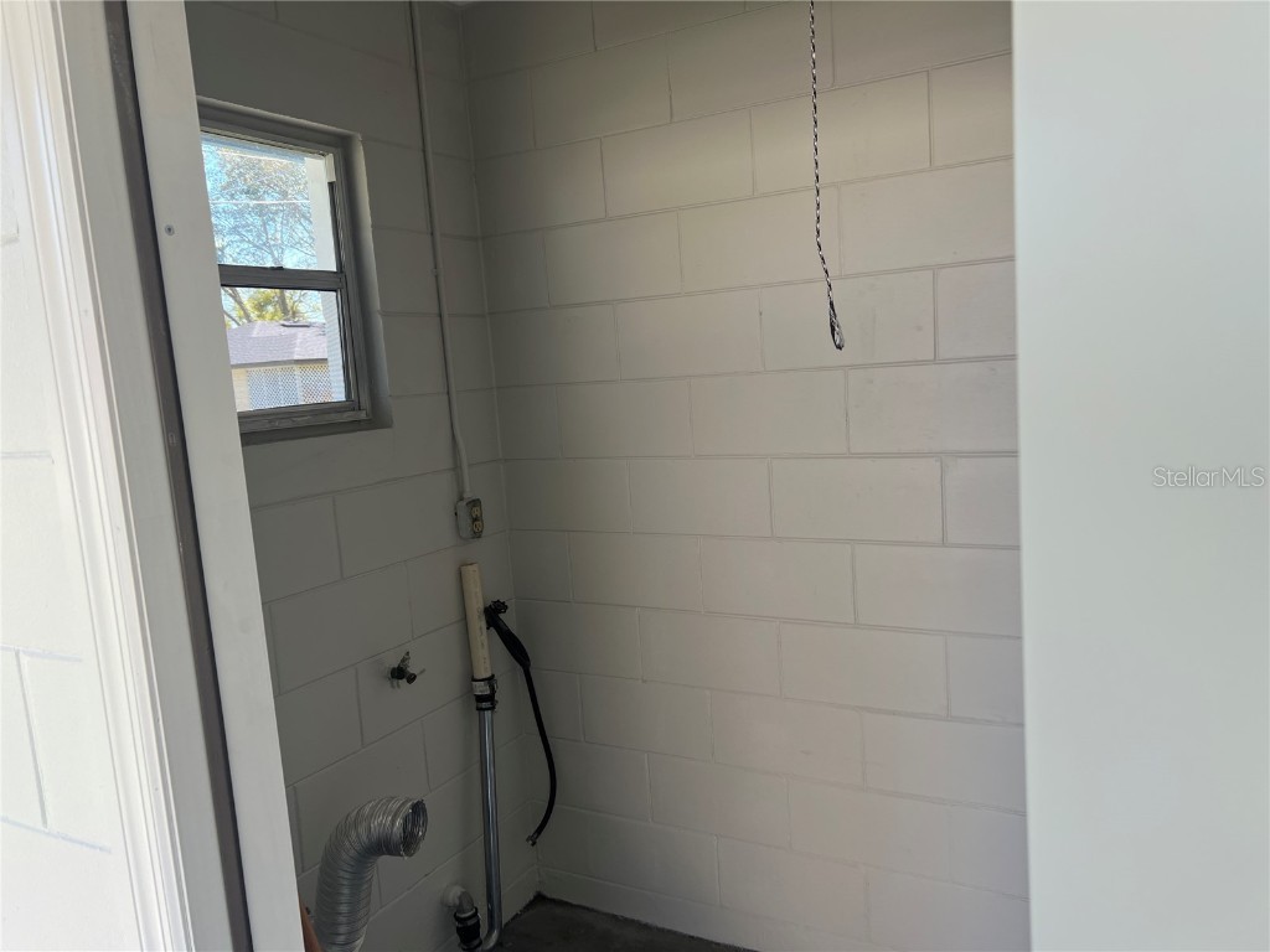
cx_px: 635
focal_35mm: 26
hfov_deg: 67.3
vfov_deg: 53.1
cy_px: 476
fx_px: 954
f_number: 1.5
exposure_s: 1/308
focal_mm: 5.7
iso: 50
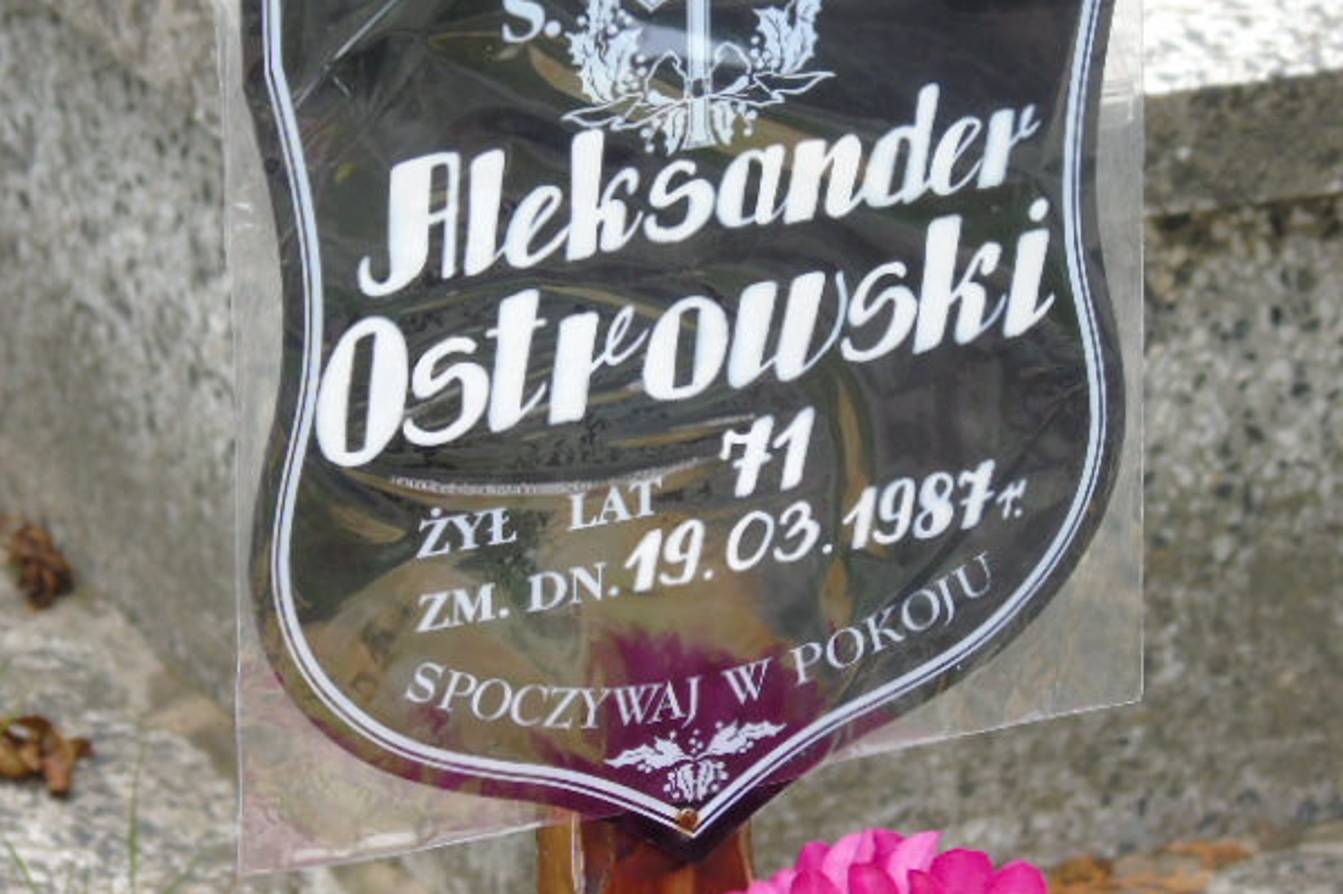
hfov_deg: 6.7
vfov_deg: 4.4
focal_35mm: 309
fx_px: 11524
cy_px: 367
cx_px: 679
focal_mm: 50
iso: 320
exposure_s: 1/125
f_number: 4.9
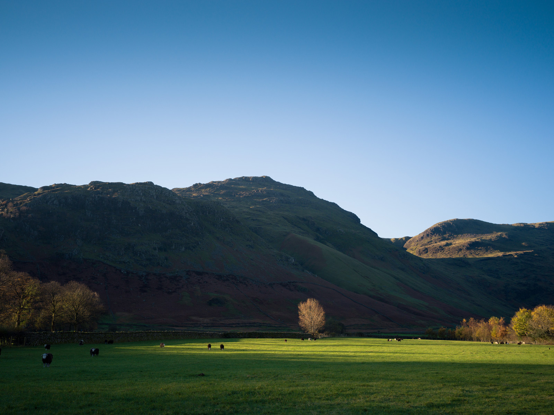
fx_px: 560
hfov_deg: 52.6
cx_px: 277
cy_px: 208
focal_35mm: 35
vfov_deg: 40.7
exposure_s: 1/250
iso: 400
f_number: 8
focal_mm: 45
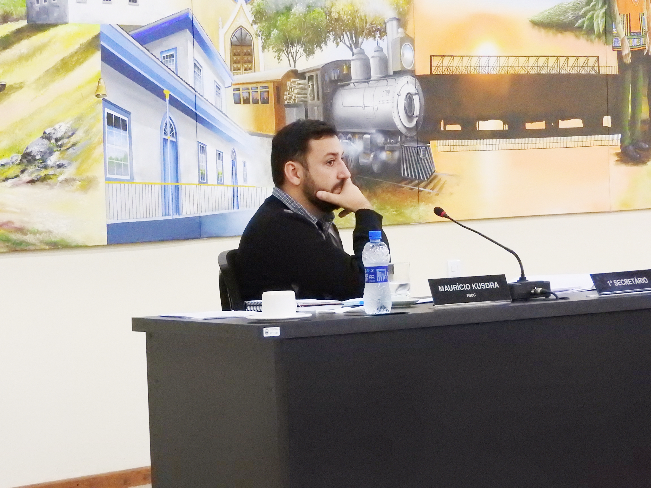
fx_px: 2539
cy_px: 244
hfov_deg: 14.6
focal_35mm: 135
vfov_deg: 11.0
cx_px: 326
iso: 1600
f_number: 5
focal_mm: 24.2
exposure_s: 1/30
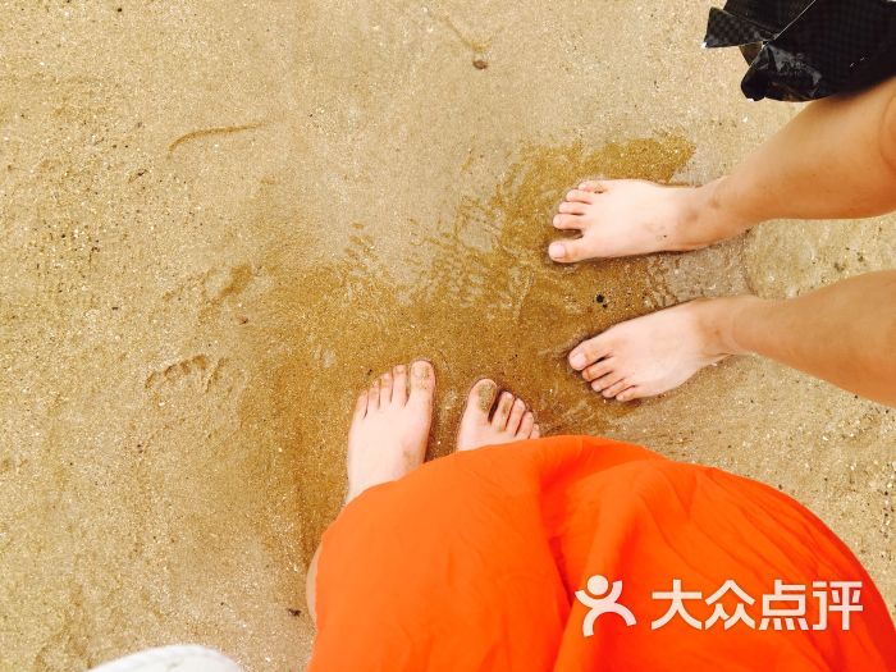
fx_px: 751
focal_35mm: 29
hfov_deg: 61.7
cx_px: 448
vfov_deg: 48.2
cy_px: 336
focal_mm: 4.15
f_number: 2.2
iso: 25
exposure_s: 1/493
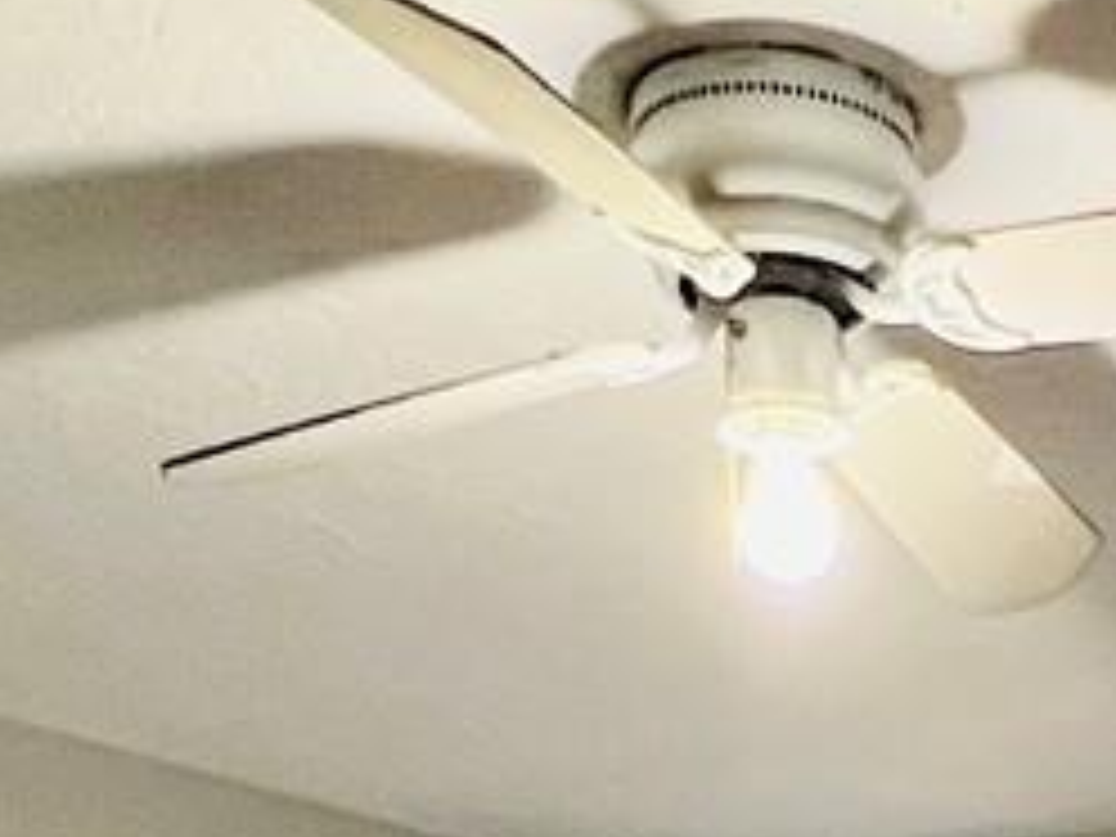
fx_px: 2708
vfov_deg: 13.6
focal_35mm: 84
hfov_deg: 21.8
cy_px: 1908
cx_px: 1292
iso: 160
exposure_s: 1/60
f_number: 1.8
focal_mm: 1.57
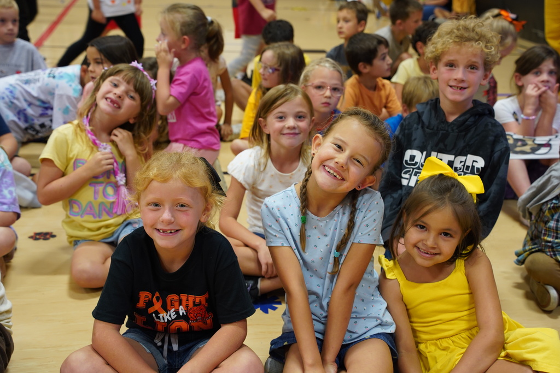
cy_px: 186
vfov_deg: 29.3
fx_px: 716
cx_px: 280
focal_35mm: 46
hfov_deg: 42.7
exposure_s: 1/50
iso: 1250
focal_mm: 46
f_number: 5
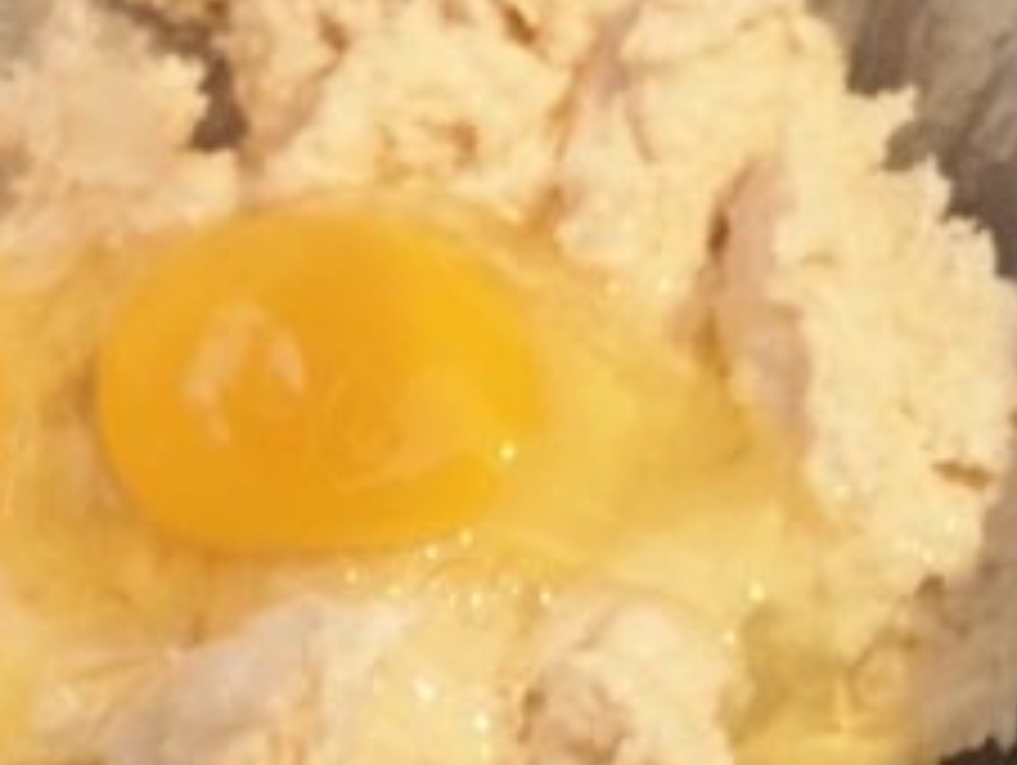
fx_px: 2412
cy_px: 234
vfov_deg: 18.0
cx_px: 230
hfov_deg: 23.5
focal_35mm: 82
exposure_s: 1/4
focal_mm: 4.15
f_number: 2.2
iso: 64
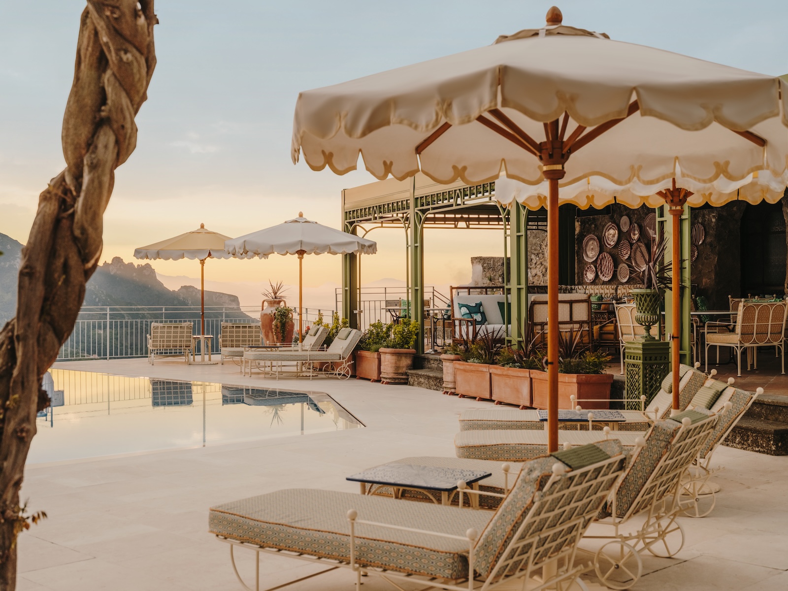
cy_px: 296
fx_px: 1093
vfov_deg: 30.3
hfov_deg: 39.7
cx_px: 394
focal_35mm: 48
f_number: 6.4
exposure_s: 1/250
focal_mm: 61
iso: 640
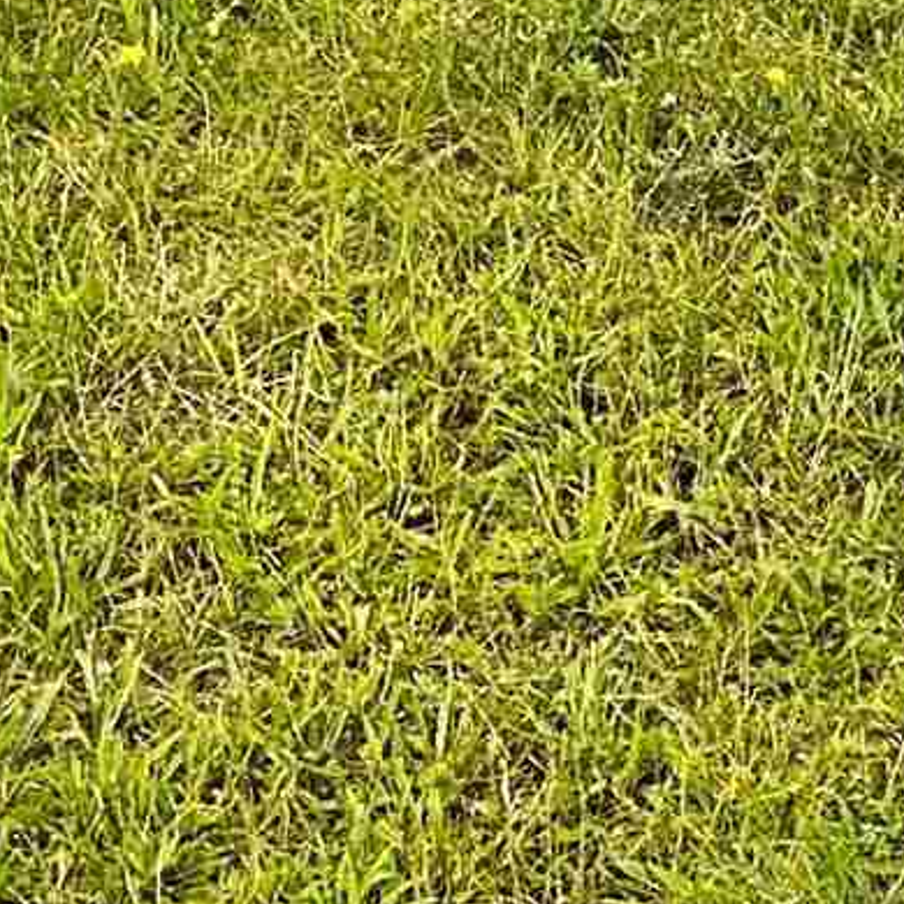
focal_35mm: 167
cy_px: -964
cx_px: 1495
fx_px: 4934
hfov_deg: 10.0
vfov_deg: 9.7
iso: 80
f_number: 1.78
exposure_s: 1/1095
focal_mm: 6.86
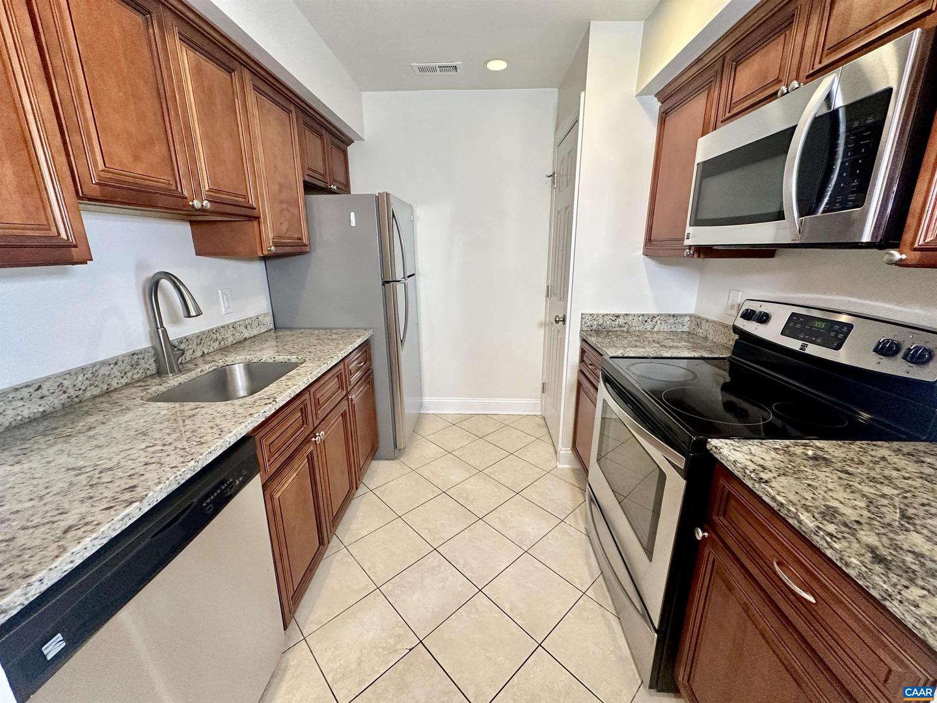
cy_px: 352
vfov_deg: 85.7
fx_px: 379
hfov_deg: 102.1
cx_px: 468
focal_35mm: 14
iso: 250
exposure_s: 1/120
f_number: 2.2
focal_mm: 2.22
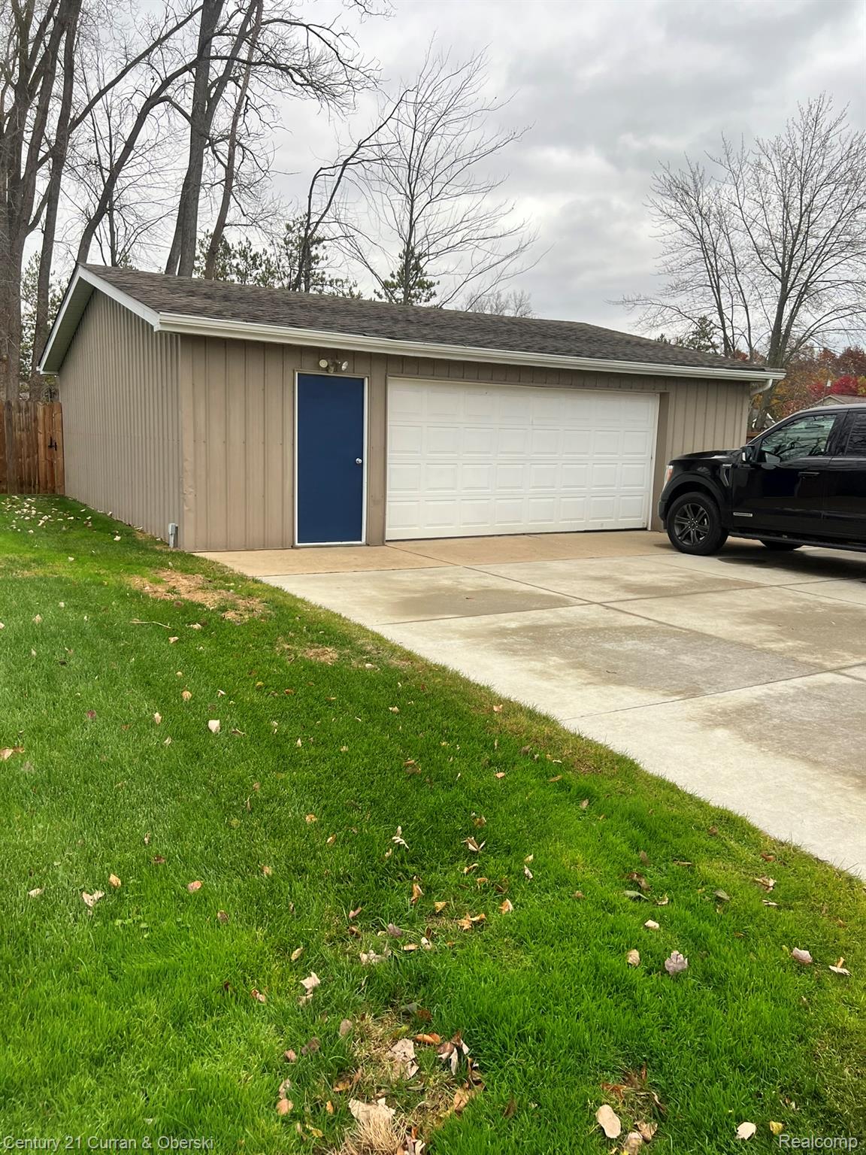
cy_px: 578
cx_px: 433
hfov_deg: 53.1
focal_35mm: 26
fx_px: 867
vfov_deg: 67.3
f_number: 1.5
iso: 50
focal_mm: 5.7
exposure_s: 1/466
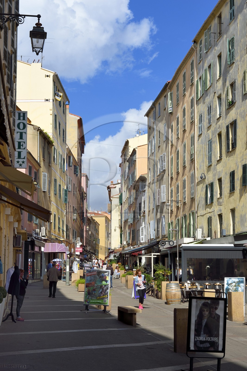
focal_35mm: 62
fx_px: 638
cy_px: 186
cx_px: 124
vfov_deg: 32.4
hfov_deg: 21.9
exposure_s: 1/250
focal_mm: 62
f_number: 16
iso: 200
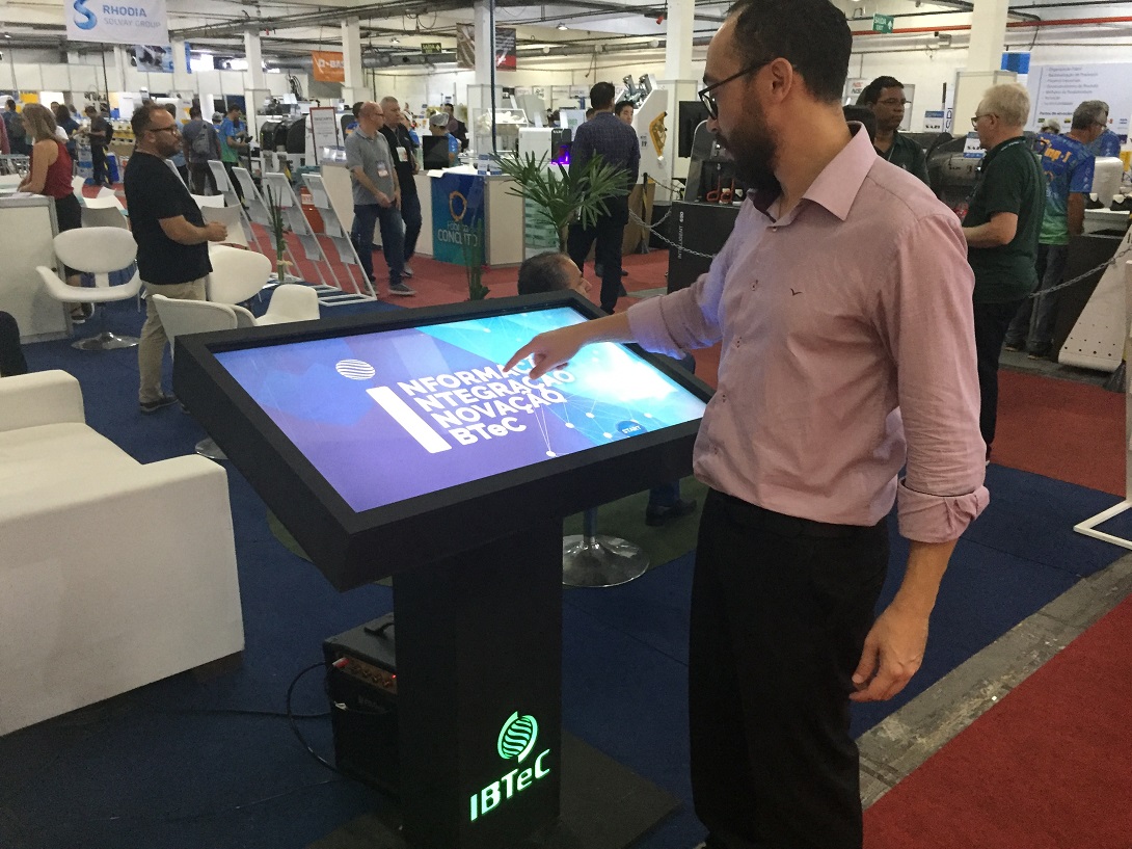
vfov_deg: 48.2
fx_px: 948
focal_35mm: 29
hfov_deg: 61.7
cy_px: 424
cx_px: 566
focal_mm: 4.15
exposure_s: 1/30
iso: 250
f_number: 2.2
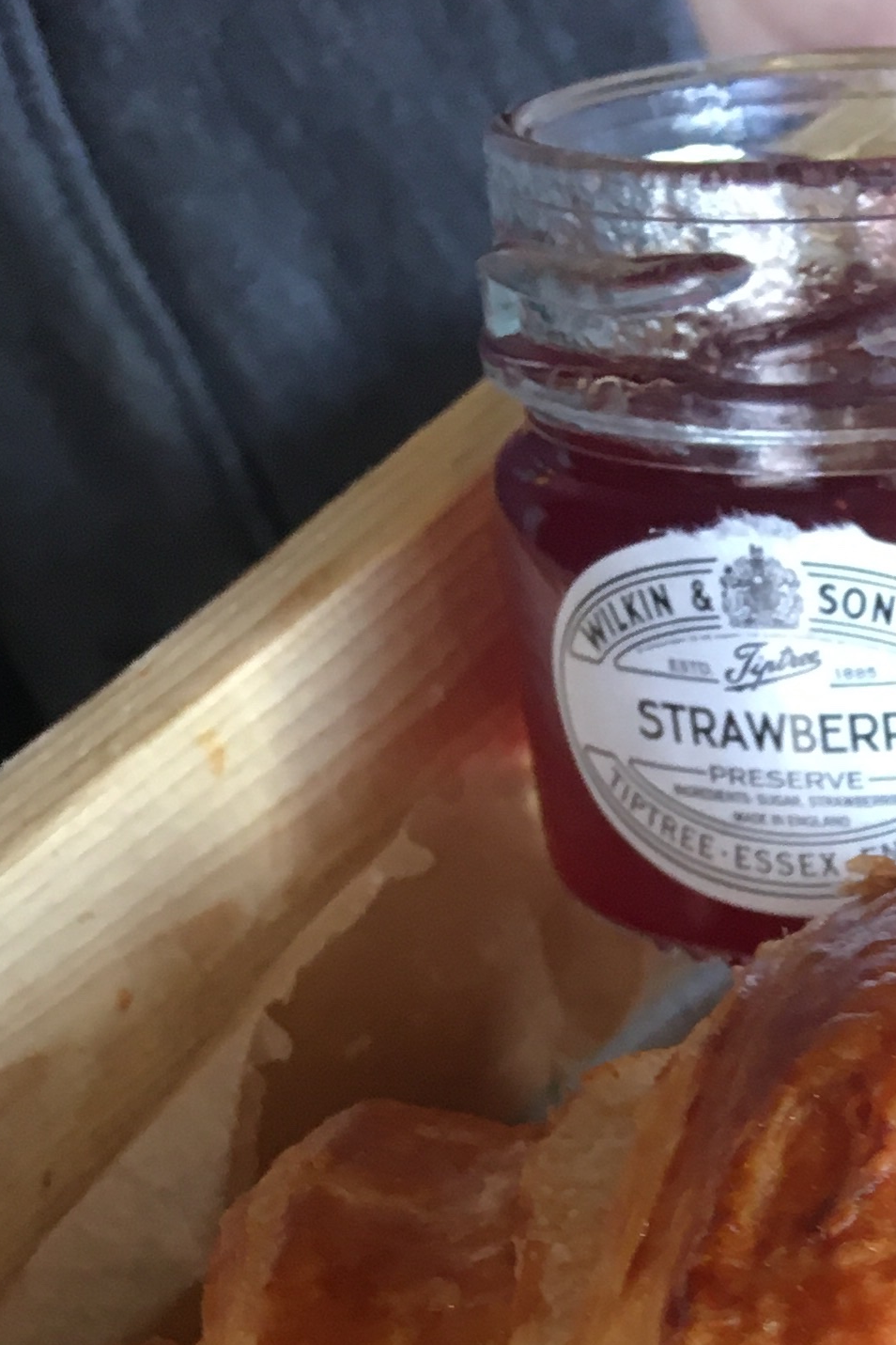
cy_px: 1792
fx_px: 3173
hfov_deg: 15.0
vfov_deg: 21.4
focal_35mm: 85
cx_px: 1319
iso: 80
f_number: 2.2
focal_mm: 4.15
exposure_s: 1/33
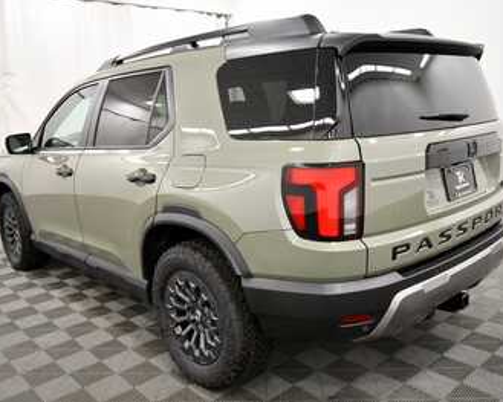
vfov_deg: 45.8
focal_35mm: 32
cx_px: 243
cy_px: 201
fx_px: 476
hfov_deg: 55.7
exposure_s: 1/125
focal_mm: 19
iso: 1800
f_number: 5.6
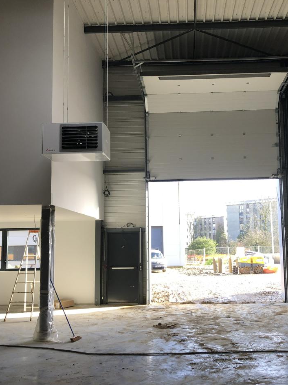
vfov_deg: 49.0
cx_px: 174
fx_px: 422
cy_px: 193
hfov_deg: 37.6
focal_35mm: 38
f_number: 1.8
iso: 25
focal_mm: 4
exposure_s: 1/100
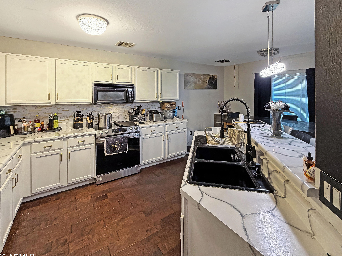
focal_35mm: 15
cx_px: 171
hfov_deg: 98.2
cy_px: 132
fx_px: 148
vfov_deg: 81.7
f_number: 2.2
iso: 250
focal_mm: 2.22
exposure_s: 1/60
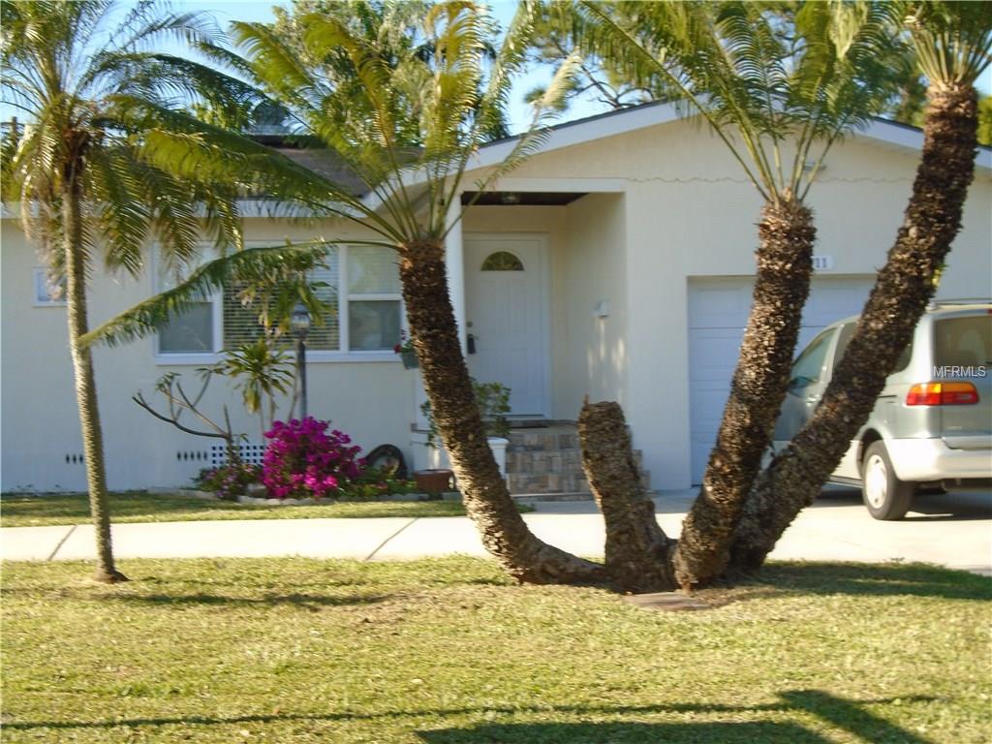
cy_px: 372
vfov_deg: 21.6
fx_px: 1949
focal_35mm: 68
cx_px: 496
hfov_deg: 28.6
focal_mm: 12
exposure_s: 1/160
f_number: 5.5
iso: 100
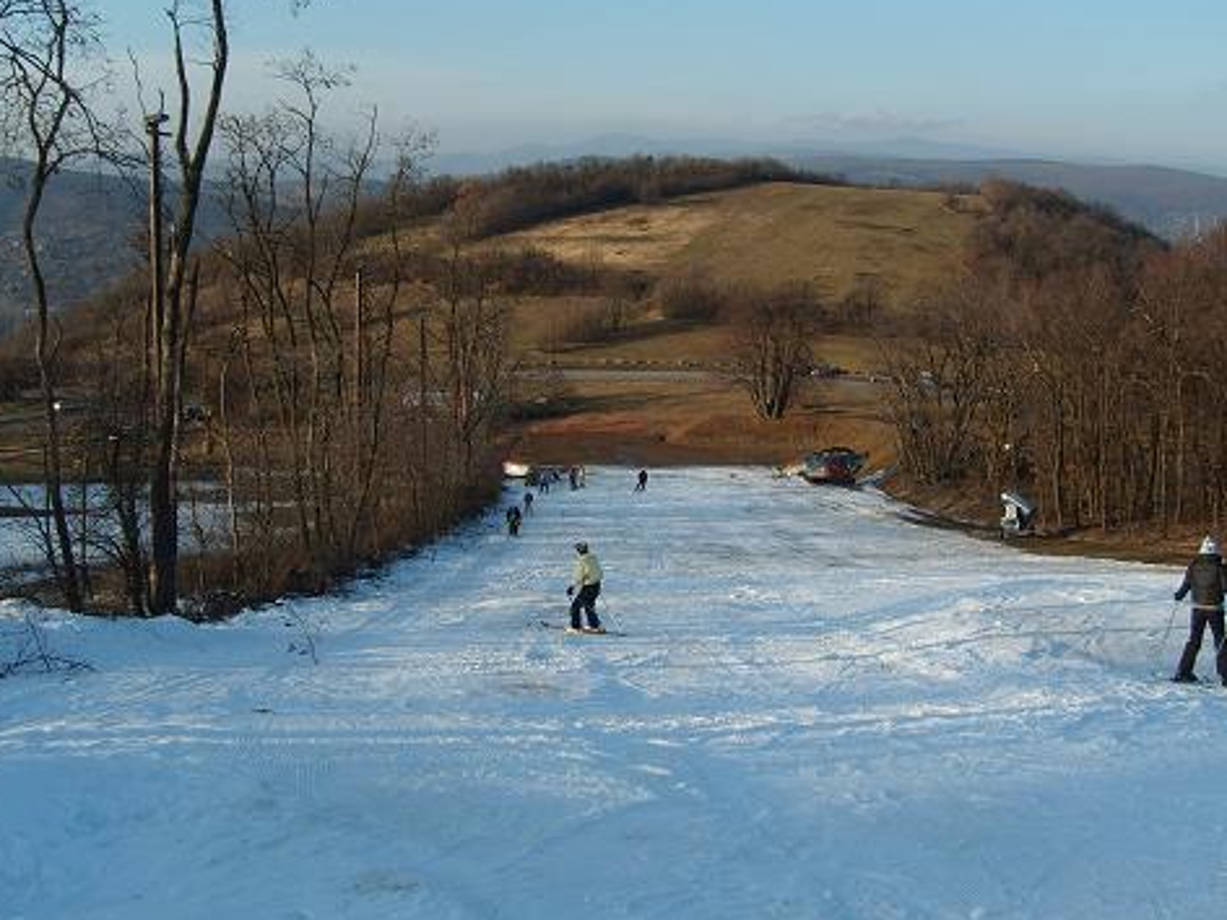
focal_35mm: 38
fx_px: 1347
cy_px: 444
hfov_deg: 49.0
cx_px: 647
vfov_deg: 37.7
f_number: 2.8
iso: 50
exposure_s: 1/750
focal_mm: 5.8
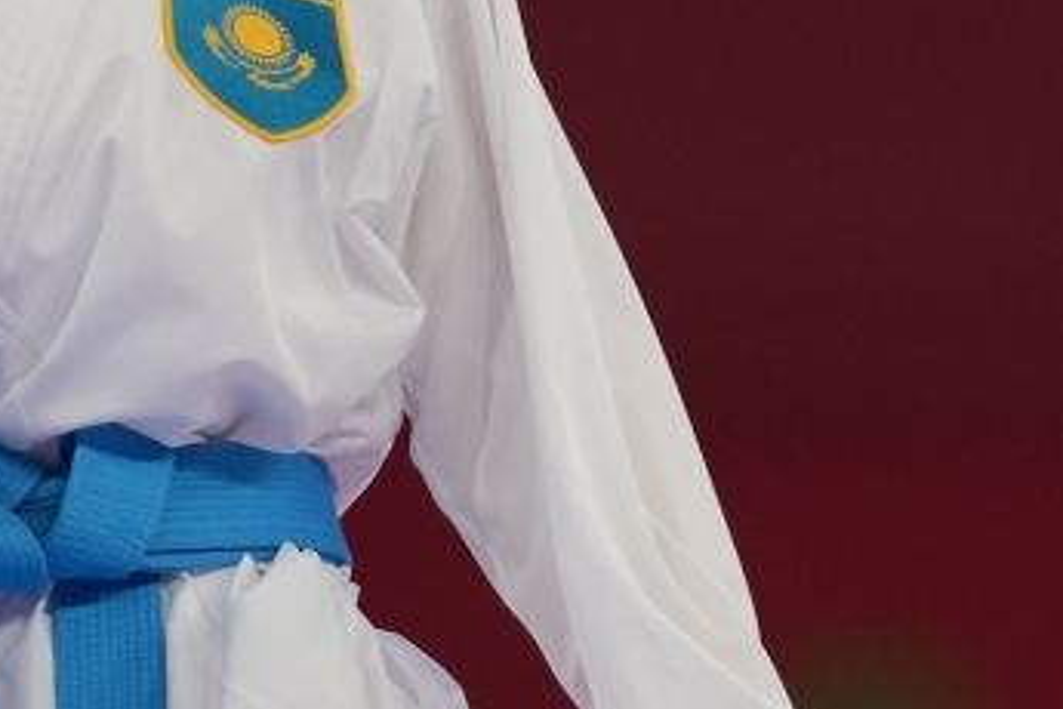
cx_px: 481
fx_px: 30795
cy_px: 635
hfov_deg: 2.0
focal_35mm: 1043
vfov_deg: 1.3
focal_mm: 200
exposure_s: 1/1000
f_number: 2.8
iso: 500
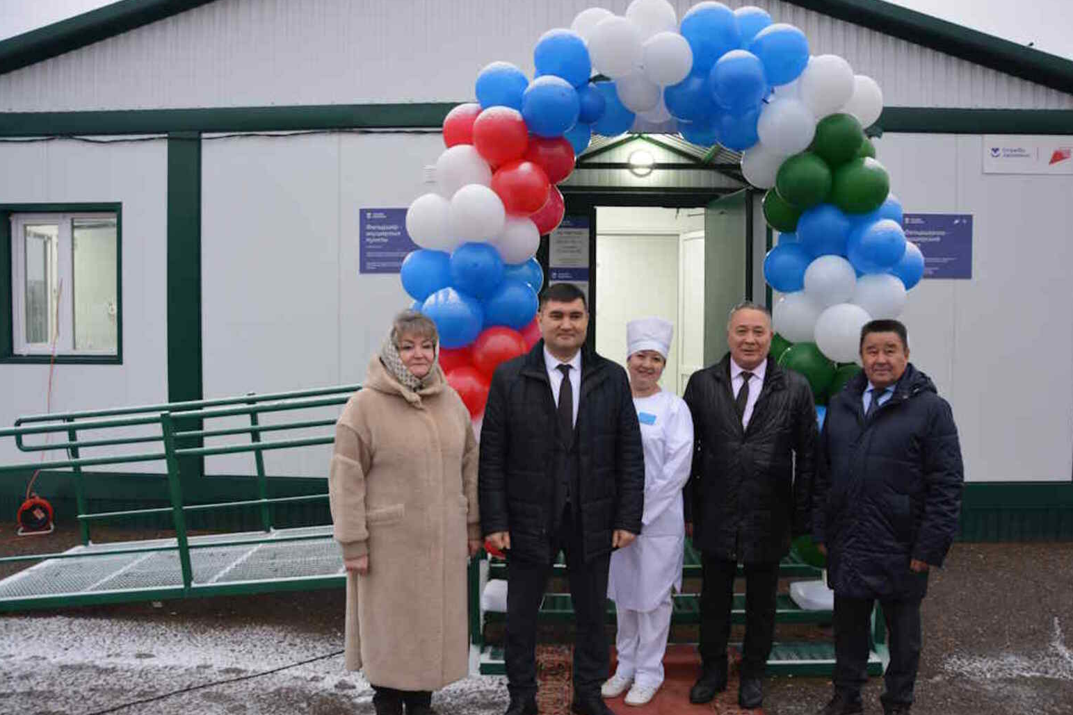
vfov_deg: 46.4
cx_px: 554
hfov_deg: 65.5
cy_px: 362
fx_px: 835
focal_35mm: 28
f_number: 4
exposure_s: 1/60
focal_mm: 18
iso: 640
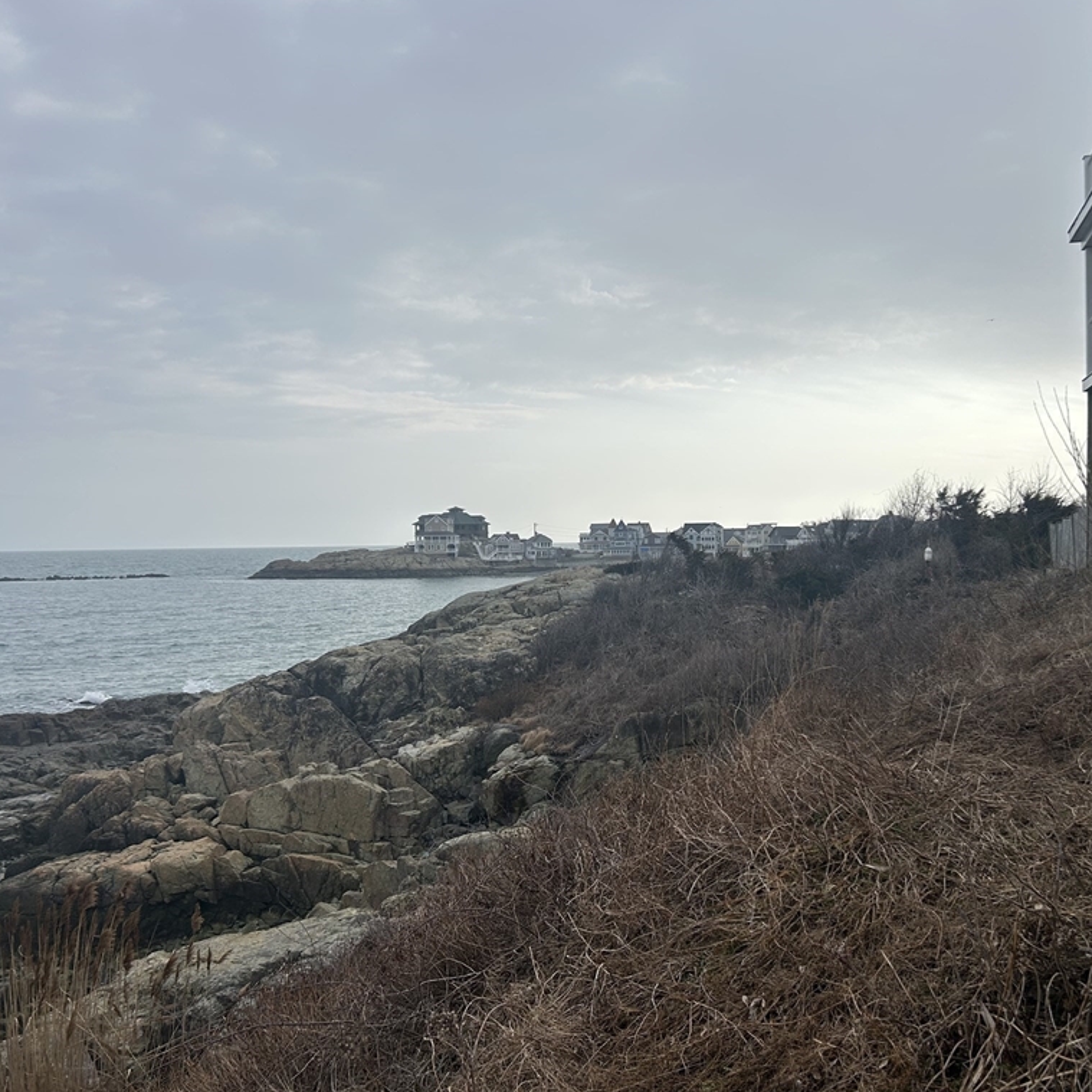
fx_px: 1106
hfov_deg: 52.1
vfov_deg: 52.5
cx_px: 662
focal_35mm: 31
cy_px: 542
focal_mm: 5.7
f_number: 1.5
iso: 50
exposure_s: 1/4630
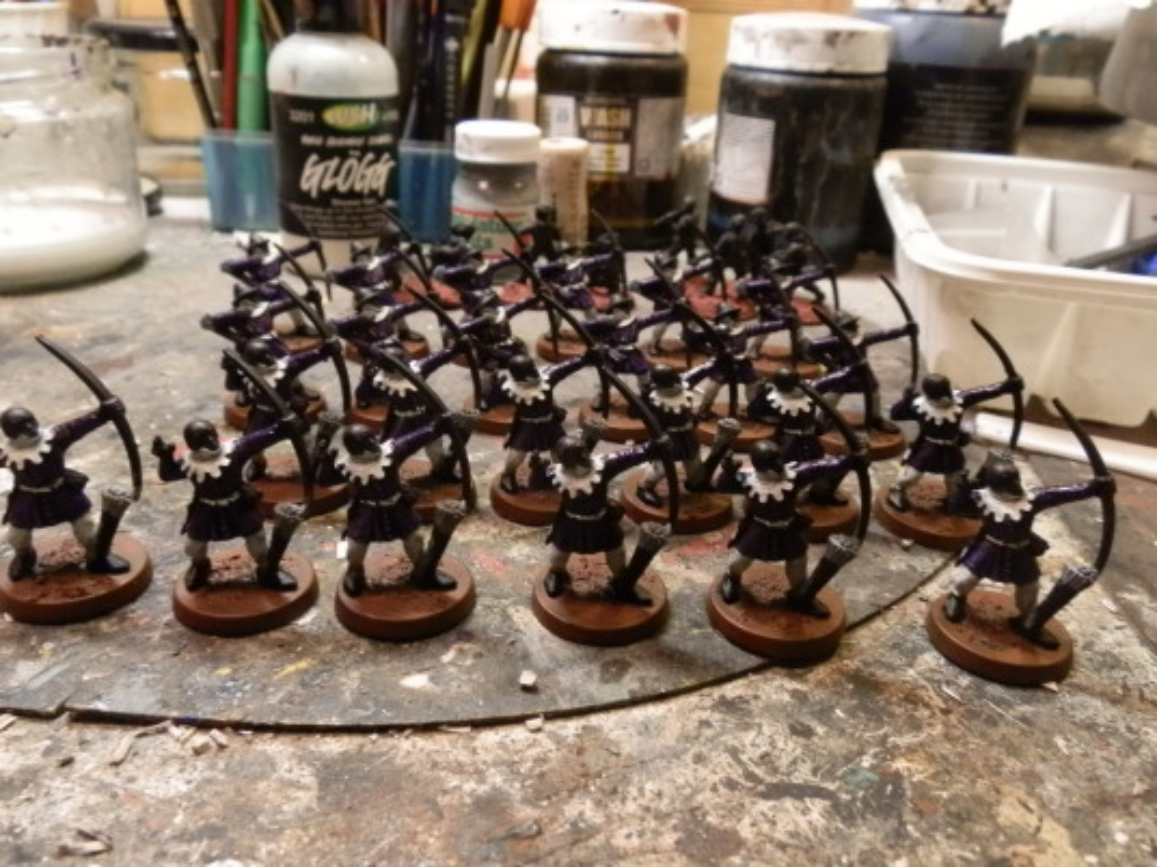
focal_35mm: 28
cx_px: 578
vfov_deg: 49.7
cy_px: 434
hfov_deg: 63.4
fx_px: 936
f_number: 3.1
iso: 400
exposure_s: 1/50
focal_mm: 5
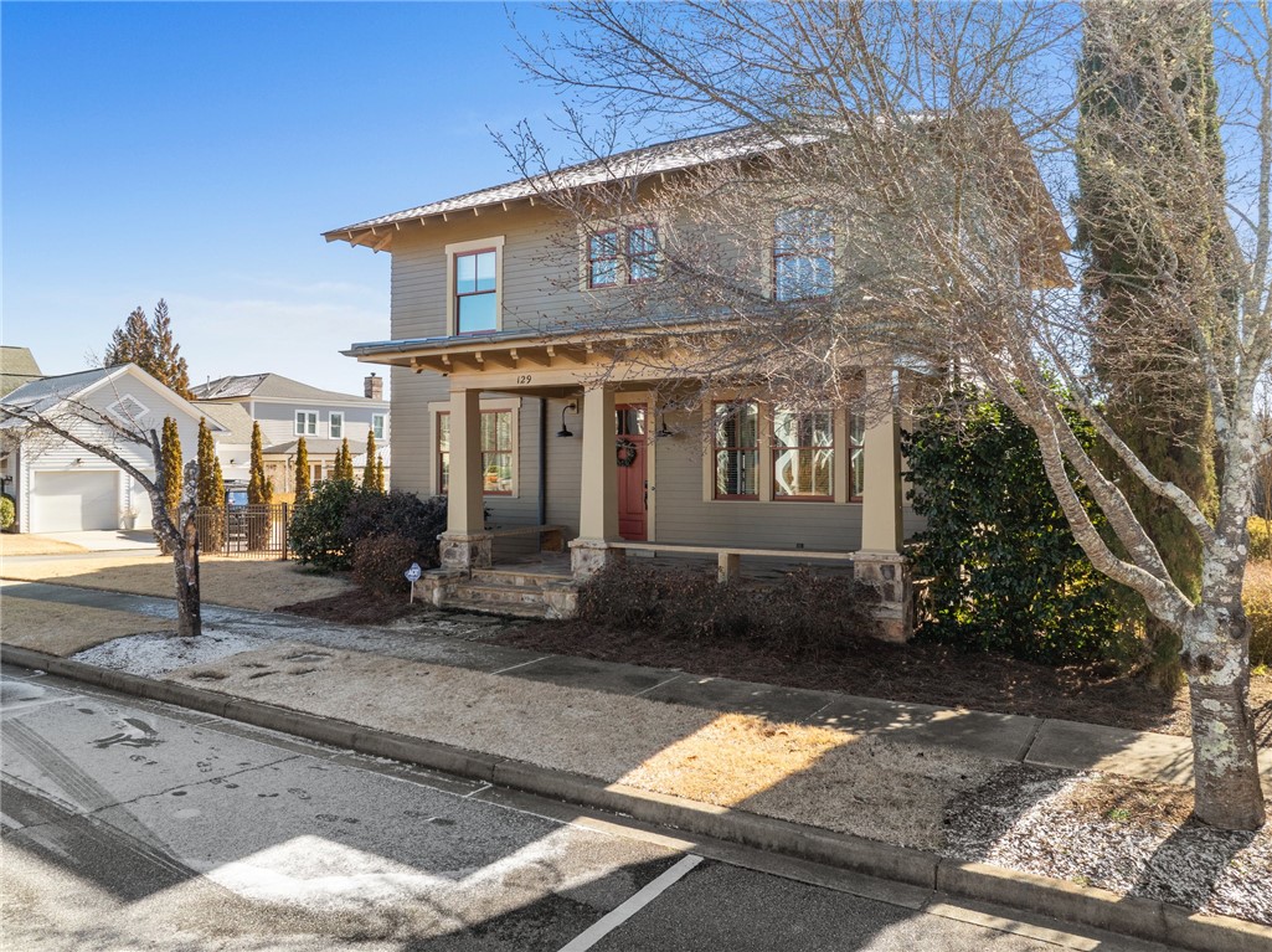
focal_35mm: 24
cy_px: 476
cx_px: 636
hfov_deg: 71.6
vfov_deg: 56.7
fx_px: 881
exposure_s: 1/40
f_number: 4.5
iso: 100
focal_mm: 12.29
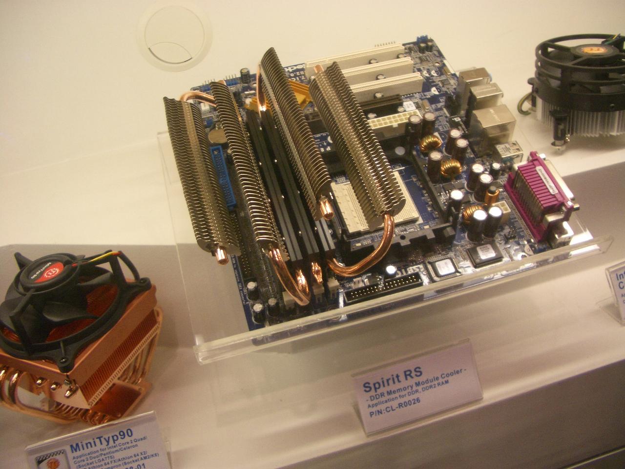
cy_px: 234
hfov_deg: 52.6
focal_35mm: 35
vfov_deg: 40.7
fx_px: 632
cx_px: 312
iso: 100
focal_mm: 5.8
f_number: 2.6
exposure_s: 1/80
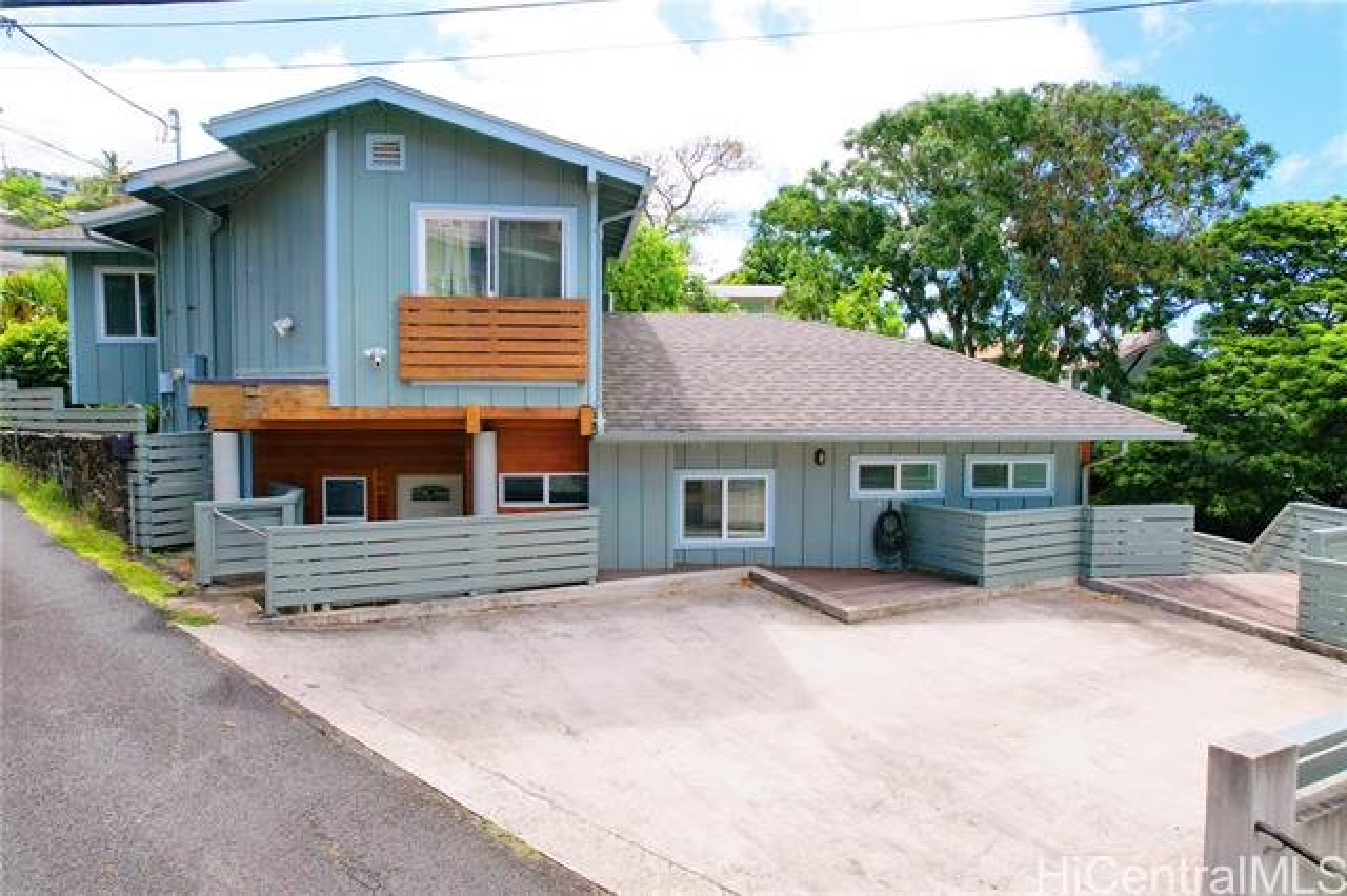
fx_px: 823
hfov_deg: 78.6
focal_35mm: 22
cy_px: 448
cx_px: 674
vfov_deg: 57.2
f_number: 2.8
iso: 120
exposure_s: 1/1500
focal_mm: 8.38
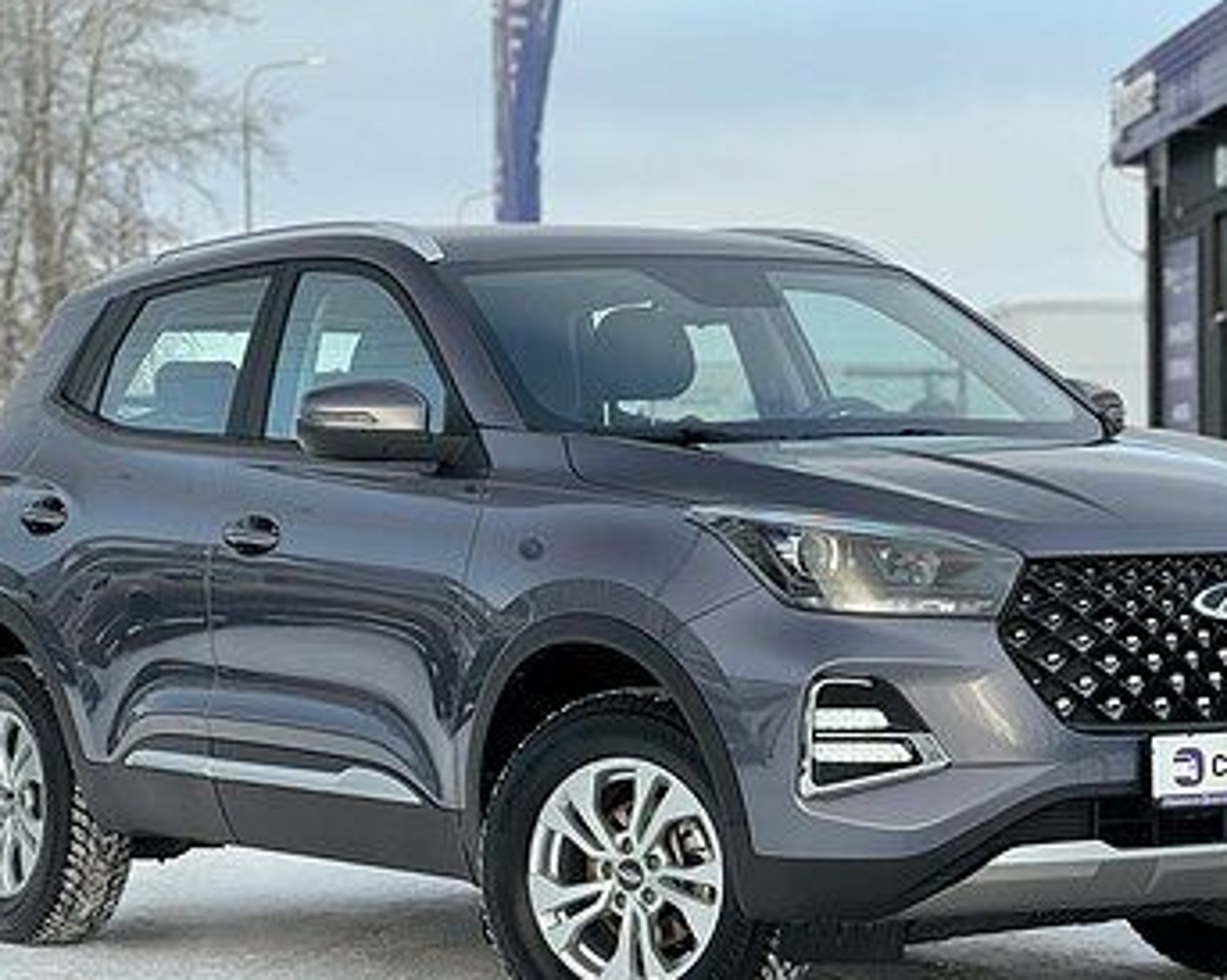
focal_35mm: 120
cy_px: 569
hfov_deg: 16.0
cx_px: 705
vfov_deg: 12.8
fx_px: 4355
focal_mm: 9
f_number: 2.8
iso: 25
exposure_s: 1/156
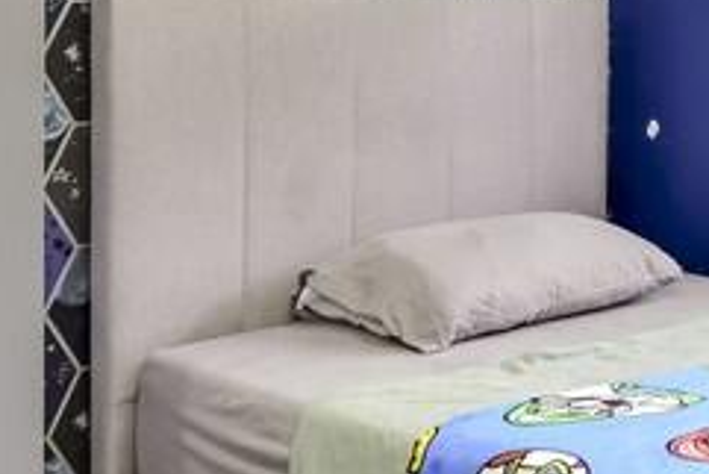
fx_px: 1382
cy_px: 43
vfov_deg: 19.1
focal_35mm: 70
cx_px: 641
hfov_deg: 27.7
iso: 640
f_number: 8
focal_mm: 11
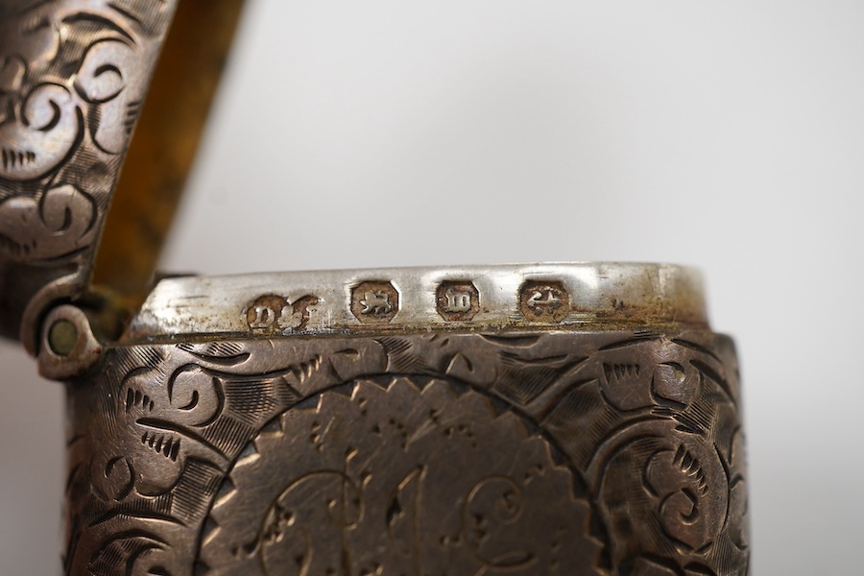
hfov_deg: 43.6
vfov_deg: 29.9
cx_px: 432
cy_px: 288
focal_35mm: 45
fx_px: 1080
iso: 800
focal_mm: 30
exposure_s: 1/125
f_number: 9
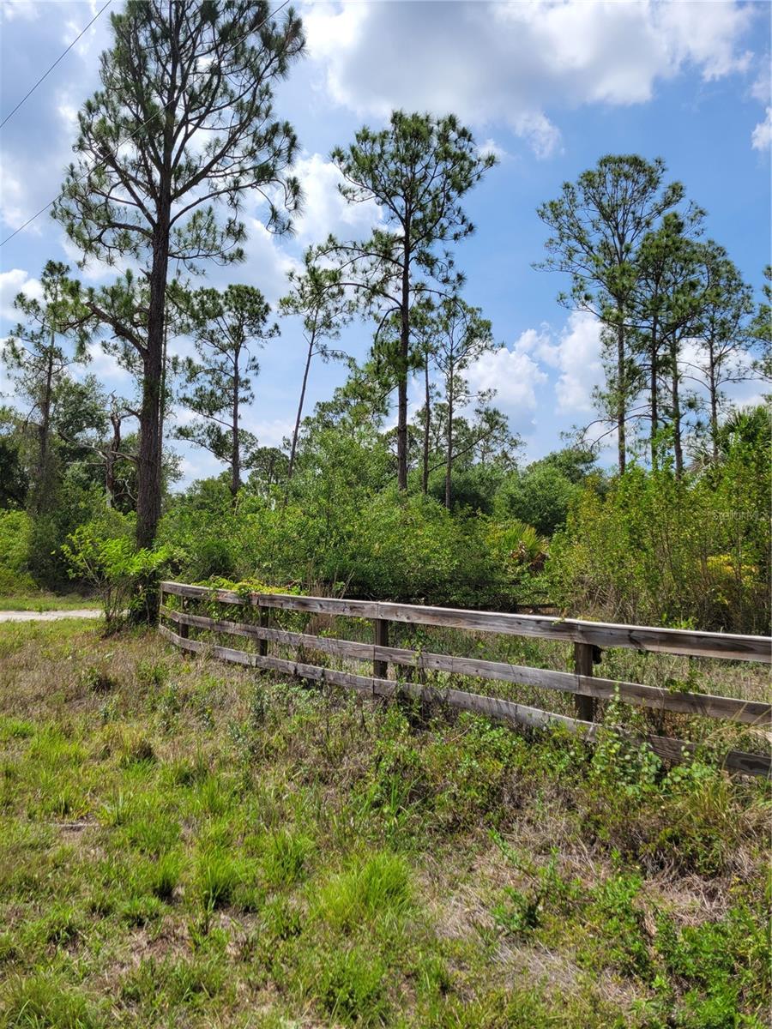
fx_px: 773
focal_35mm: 26
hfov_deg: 53.1
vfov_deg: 67.3
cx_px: 386
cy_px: 514
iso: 40
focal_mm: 5.4
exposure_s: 1/2953
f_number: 1.8
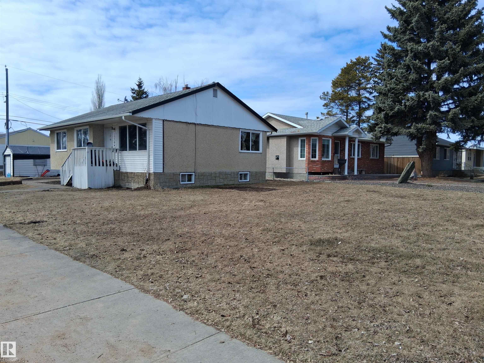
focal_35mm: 26
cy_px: 182
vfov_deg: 53.1
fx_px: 364
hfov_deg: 67.3
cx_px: 242
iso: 25
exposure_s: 1/727
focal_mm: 3.98
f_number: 1.8
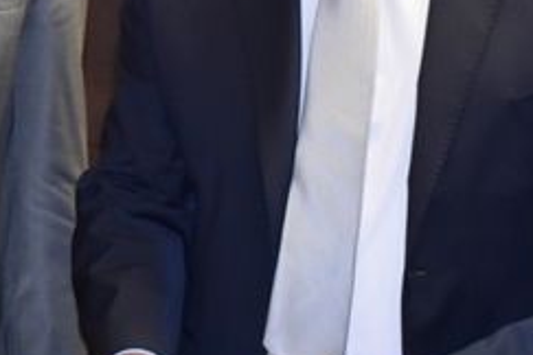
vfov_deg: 7.0
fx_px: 2903
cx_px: -114
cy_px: 12
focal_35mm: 196
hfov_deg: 10.3
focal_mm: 31
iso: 1100
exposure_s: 1/60
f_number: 4.2
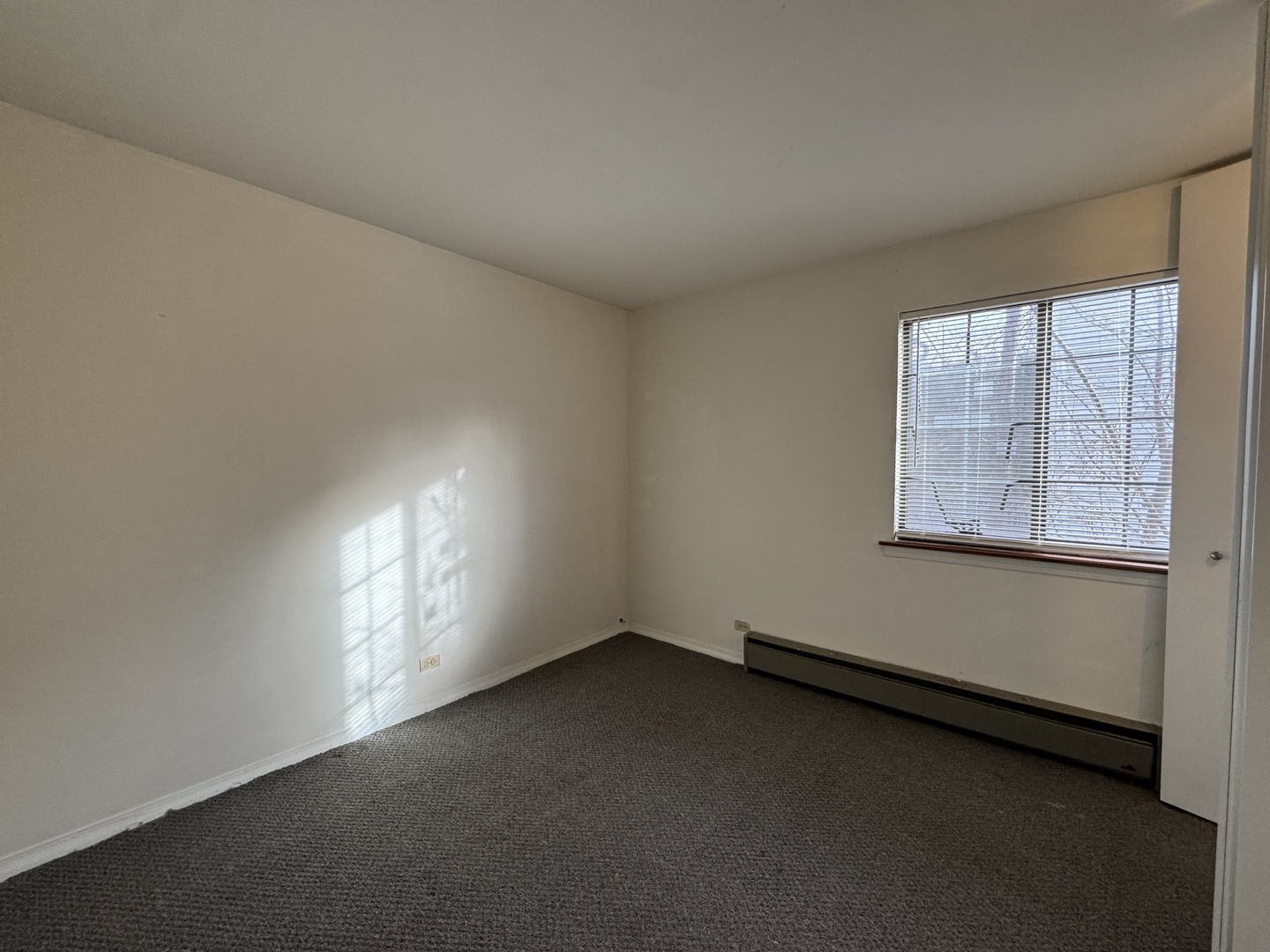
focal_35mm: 14
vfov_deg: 85.7
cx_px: 635
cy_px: 476
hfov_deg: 102.1
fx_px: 514
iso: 250
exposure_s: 1/120
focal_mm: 2.22
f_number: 2.2
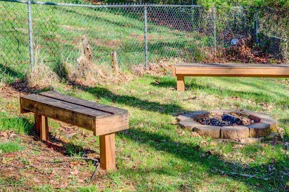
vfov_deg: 18.7
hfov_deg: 27.0
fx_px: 577
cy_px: 46
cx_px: 267
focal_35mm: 72
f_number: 4
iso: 200
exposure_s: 1/1000
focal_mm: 30
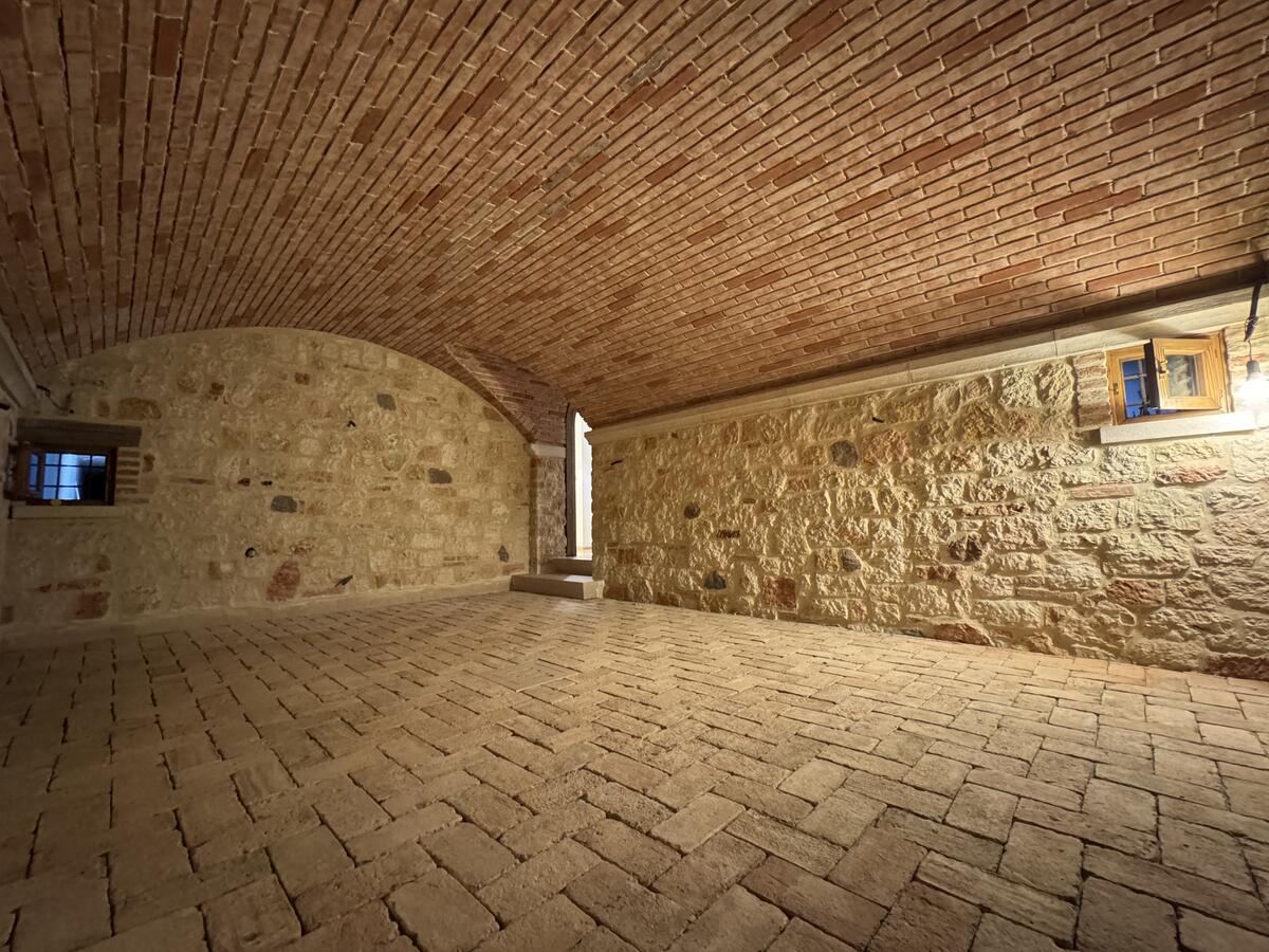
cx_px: 634
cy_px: 476
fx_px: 513
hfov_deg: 102.1
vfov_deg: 85.7
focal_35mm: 14
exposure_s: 1/25
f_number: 2.2
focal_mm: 2.22
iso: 1250
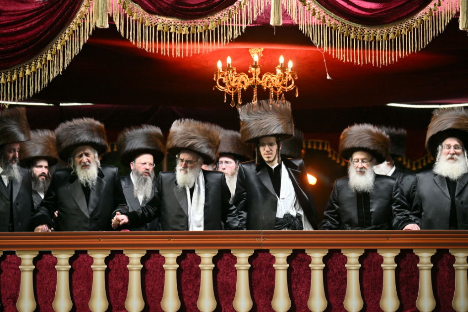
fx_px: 2015
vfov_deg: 8.9
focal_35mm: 155
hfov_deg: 13.2
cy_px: 156
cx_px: 234
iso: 400
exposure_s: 1/200
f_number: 2.8
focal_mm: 155
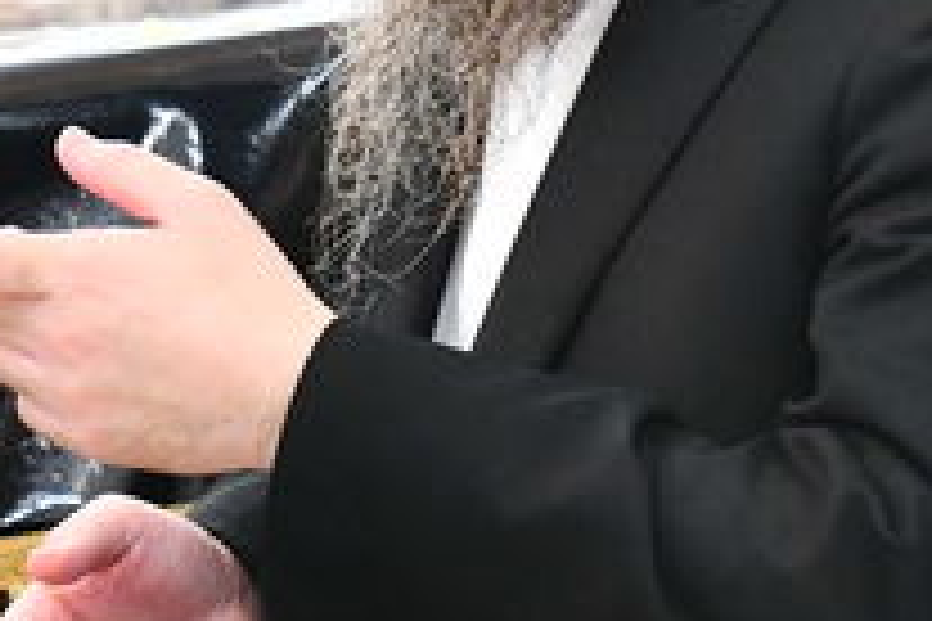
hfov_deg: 6.8
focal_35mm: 304
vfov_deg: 4.5
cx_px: 846
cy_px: 110
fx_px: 7870
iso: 1600
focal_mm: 45
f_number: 5.6
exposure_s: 1/200
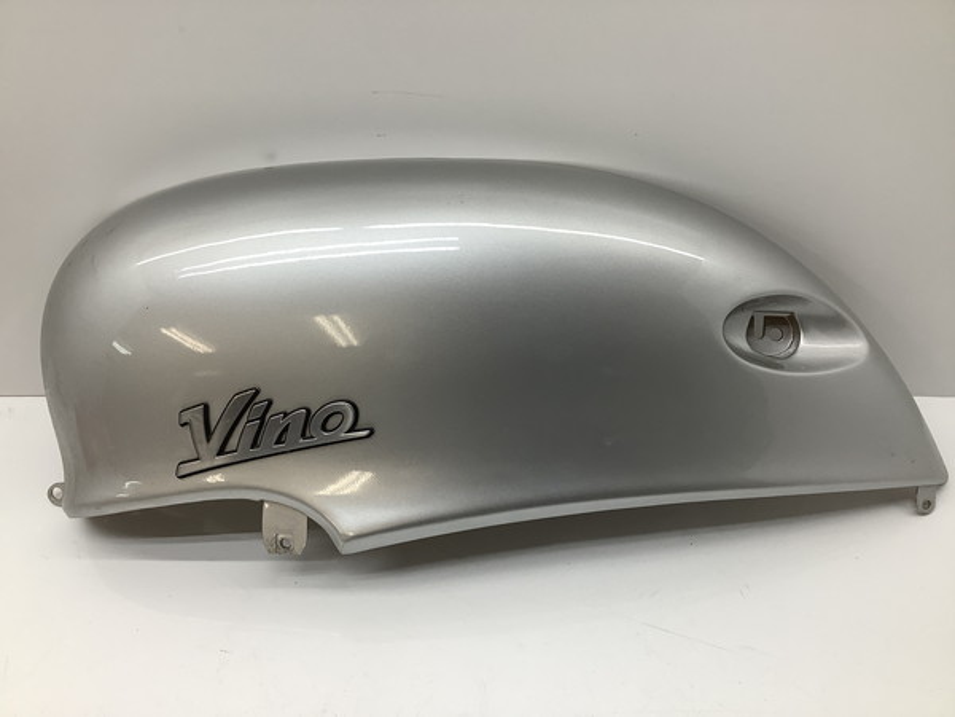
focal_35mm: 31
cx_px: 478
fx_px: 855
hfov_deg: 58.4
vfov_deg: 45.4
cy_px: 358
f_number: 2.4
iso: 40
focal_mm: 3.3
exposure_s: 1/120
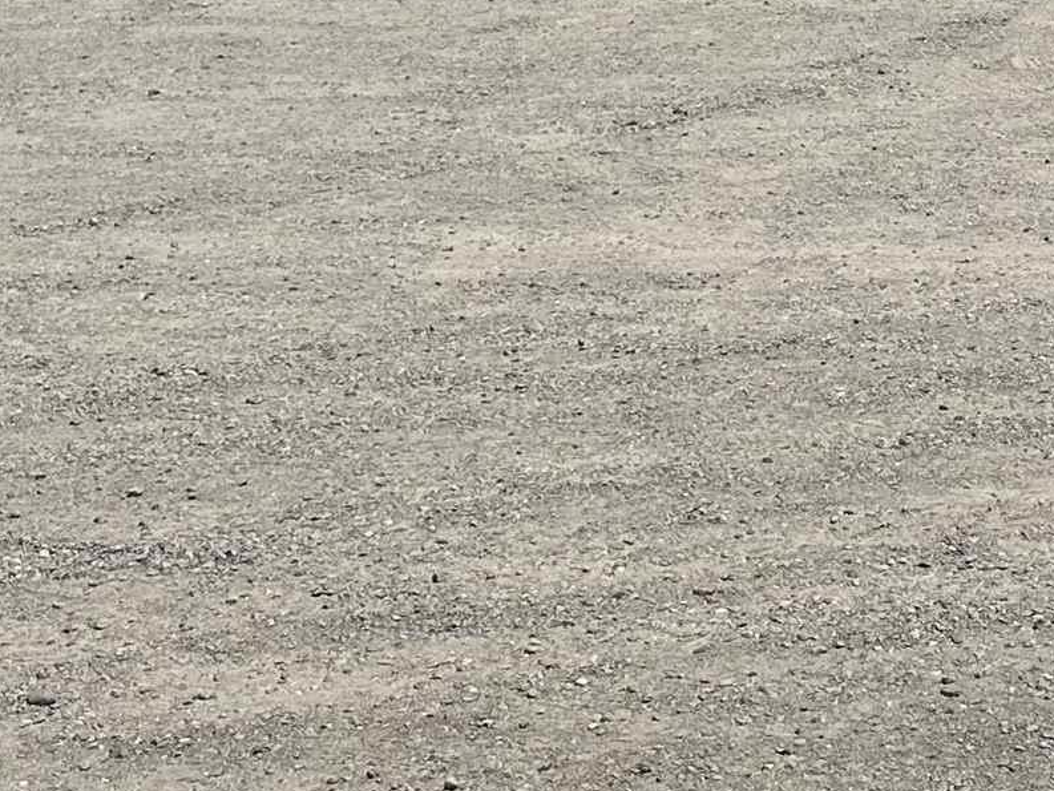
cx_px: 1465
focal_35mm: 93
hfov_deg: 19.1
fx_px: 2832
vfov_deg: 14.8
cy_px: -392
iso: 80
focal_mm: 6.86
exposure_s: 1/8197
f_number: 1.78
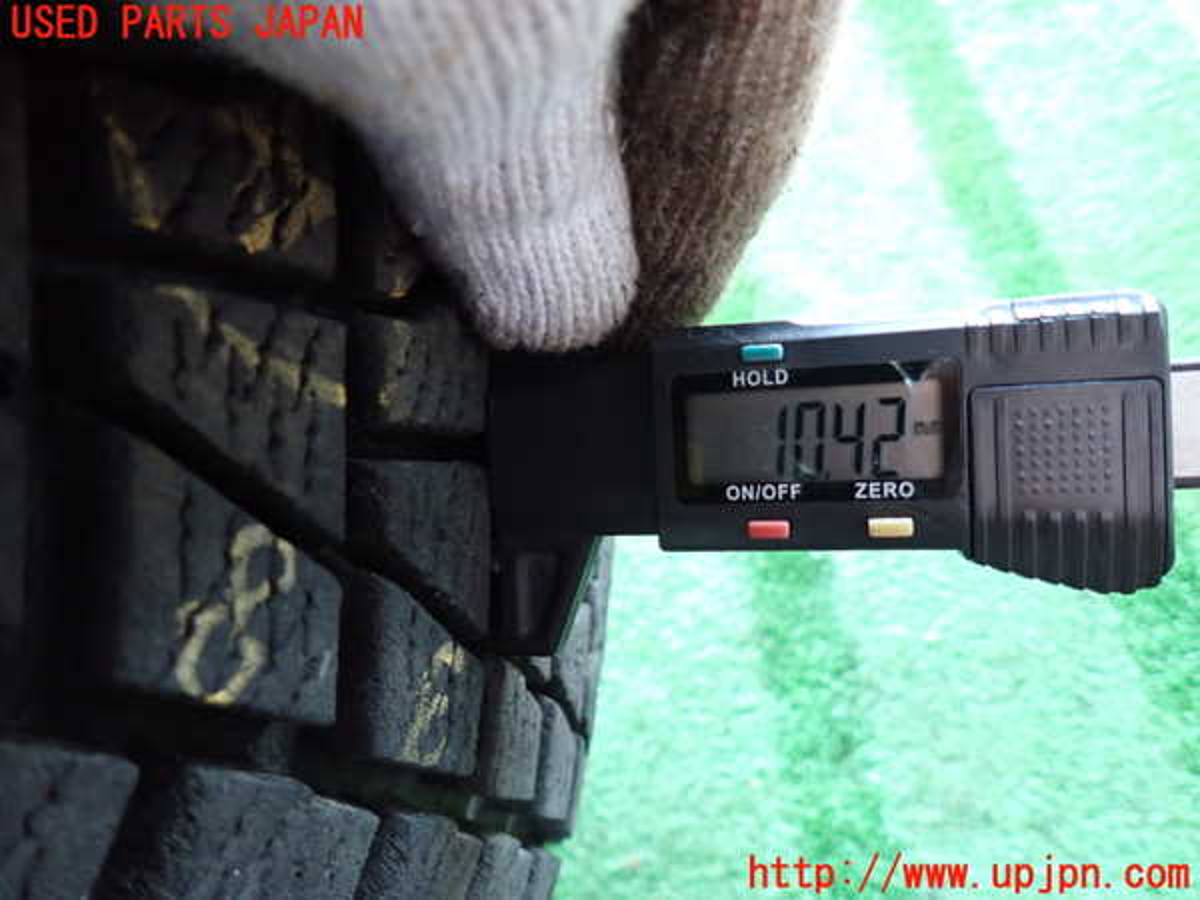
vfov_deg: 54.9
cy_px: 450
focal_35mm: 25
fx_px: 867
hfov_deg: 69.4
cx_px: 600
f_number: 2
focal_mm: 4.5
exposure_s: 1/30
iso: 640
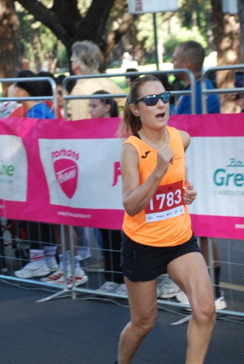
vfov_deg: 15.2
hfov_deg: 10.2
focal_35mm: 135
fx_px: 1365
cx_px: 116
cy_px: 195
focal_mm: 80
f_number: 5.6
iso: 1000
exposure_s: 1/200
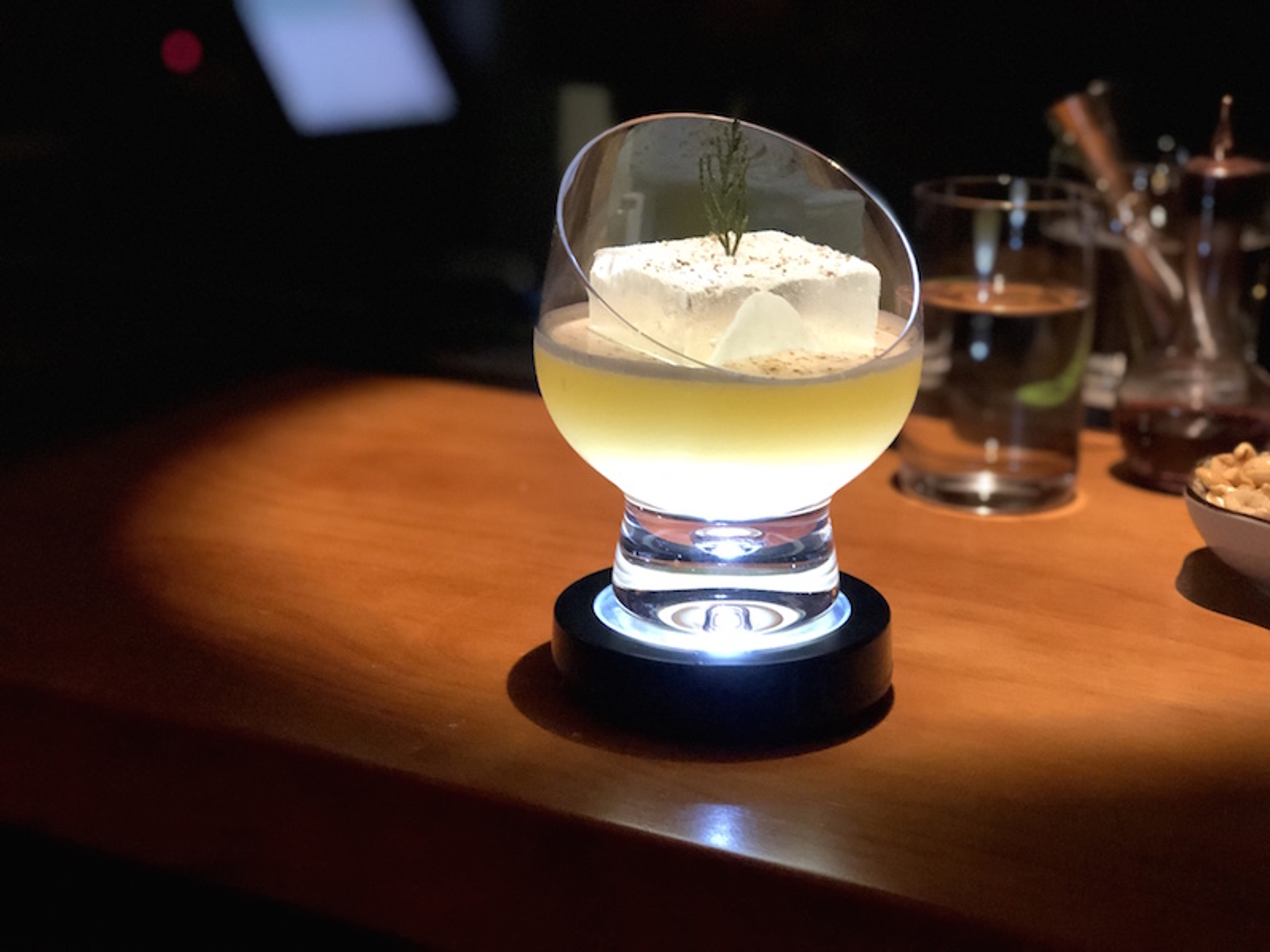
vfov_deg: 25.7
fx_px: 2091
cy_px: 476
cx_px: 635
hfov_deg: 33.8
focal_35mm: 57
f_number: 2.8
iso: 1250
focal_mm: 6.6
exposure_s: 1/50
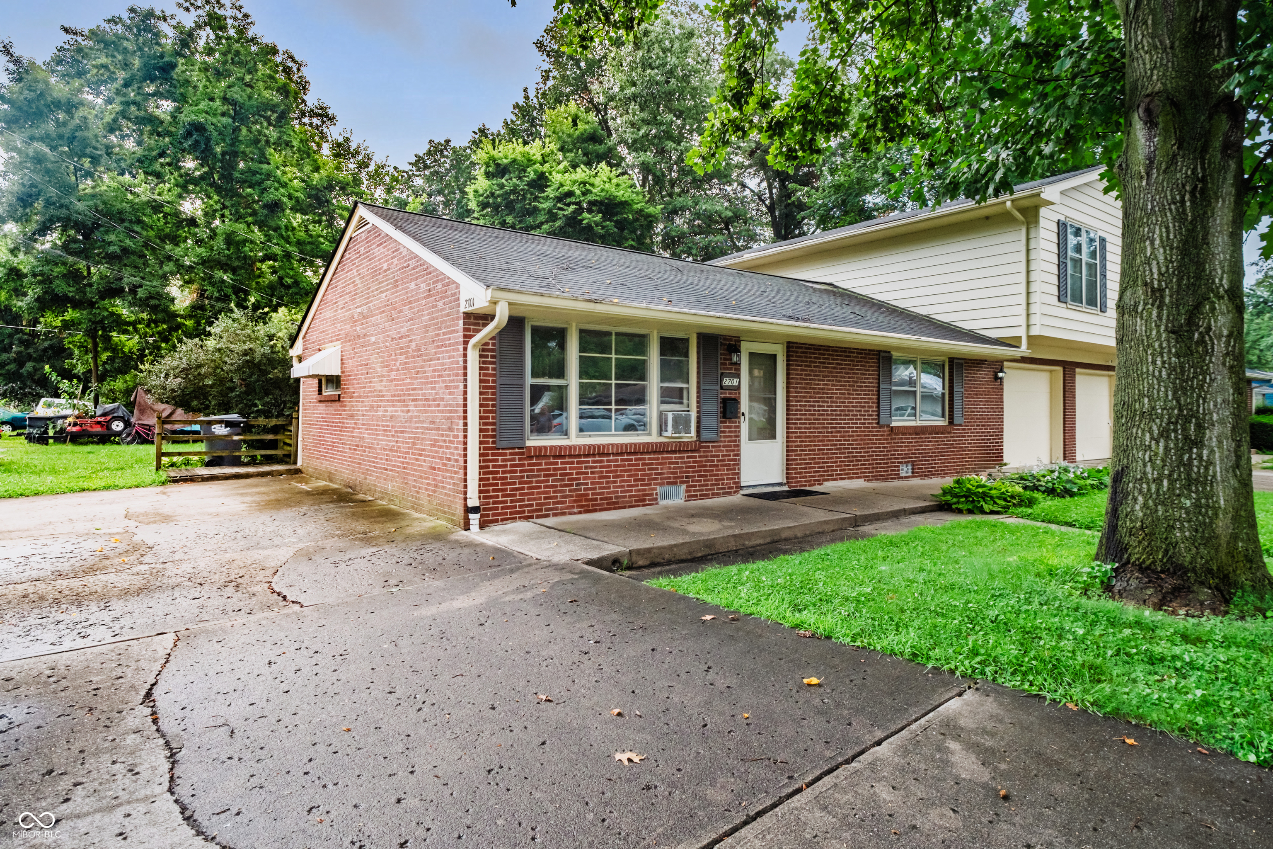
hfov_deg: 84.0
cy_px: 424
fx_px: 707
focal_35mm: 20
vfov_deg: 61.9
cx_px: 636
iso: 500
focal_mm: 13.1
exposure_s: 1/640
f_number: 4
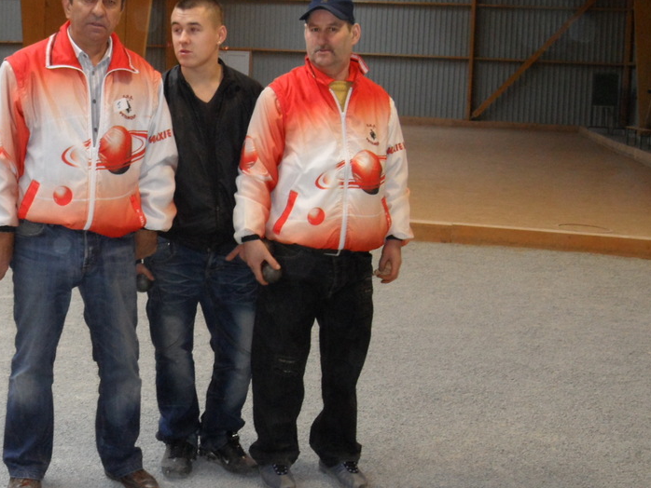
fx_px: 1035
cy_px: 183
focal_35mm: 55
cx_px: 215
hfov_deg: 34.6
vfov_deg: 26.5
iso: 320
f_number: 3.6
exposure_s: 1/45
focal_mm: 6.5
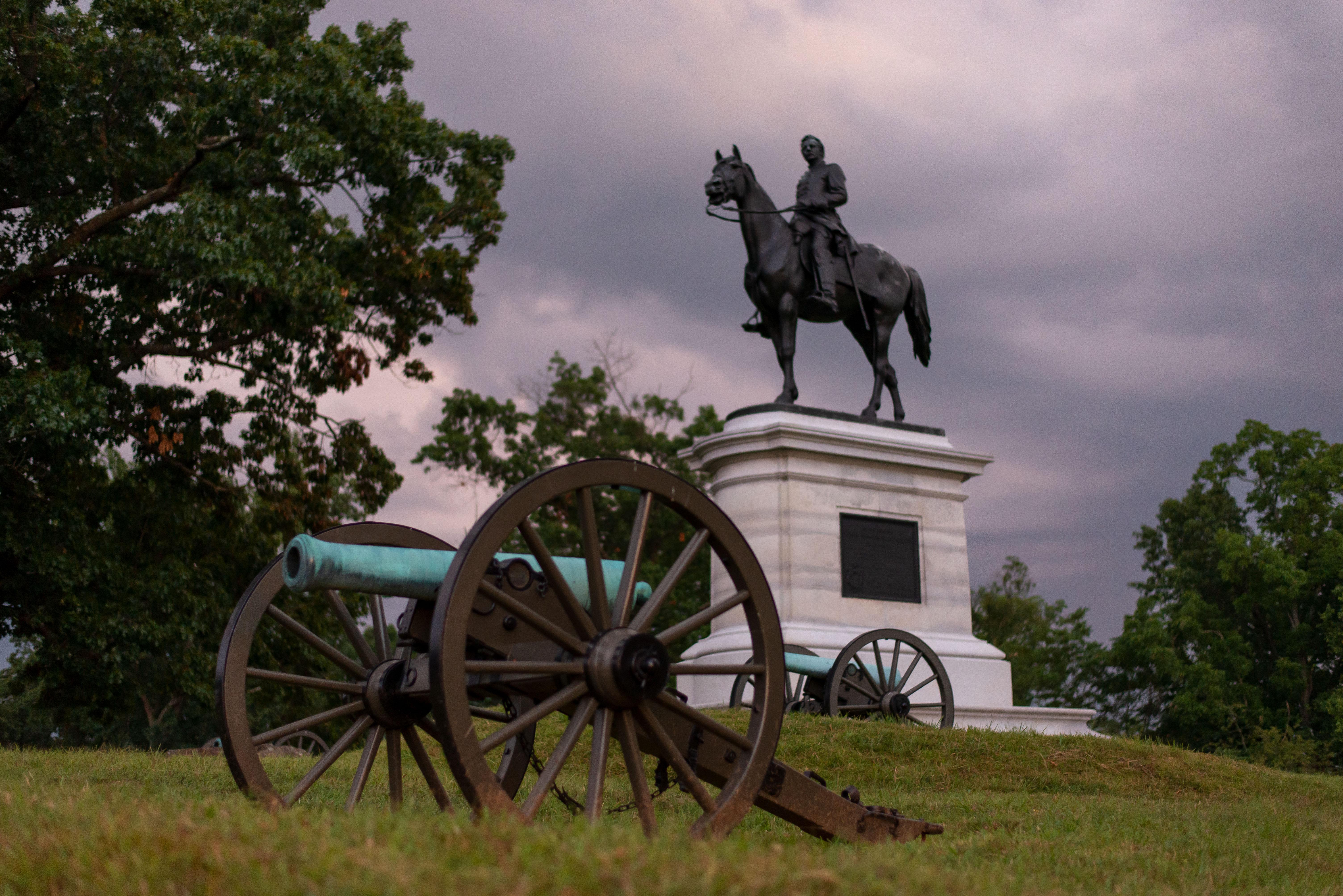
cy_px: 448
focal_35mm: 50
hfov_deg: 39.6
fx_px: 1866
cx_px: 672
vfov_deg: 27.0
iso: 1000
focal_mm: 50
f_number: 1.8
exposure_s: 1/80
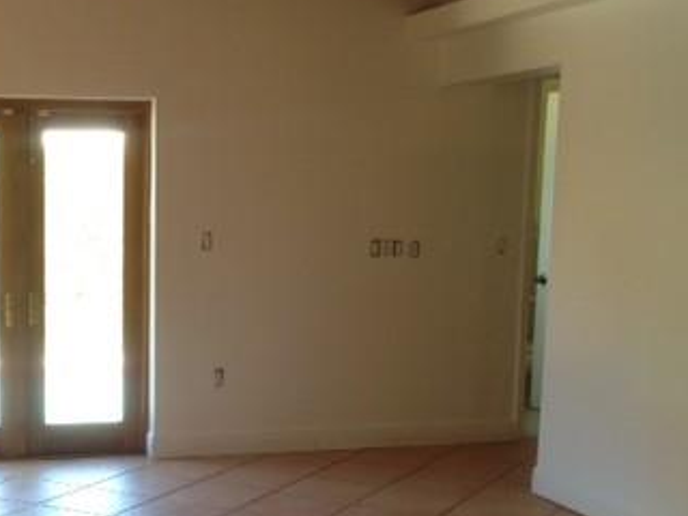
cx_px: 142
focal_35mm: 66
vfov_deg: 22.1
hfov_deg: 28.8
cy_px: 378
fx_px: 1312
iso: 50
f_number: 2.4
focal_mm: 4.12
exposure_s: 1/30
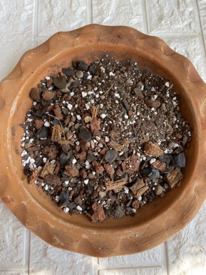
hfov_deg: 53.0
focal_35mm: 26
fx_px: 206
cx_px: 103
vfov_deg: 67.3
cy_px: 138
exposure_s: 1/381
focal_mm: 4.2
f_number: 1.6
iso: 32
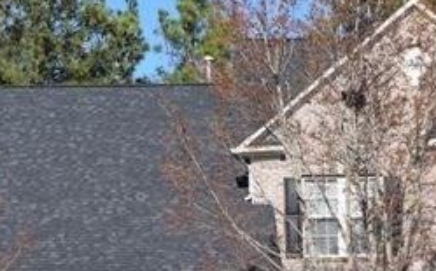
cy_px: 256
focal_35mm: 126
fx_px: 1495
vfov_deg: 10.3
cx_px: 291
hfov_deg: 16.5
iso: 200
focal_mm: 32
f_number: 10
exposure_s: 1/400
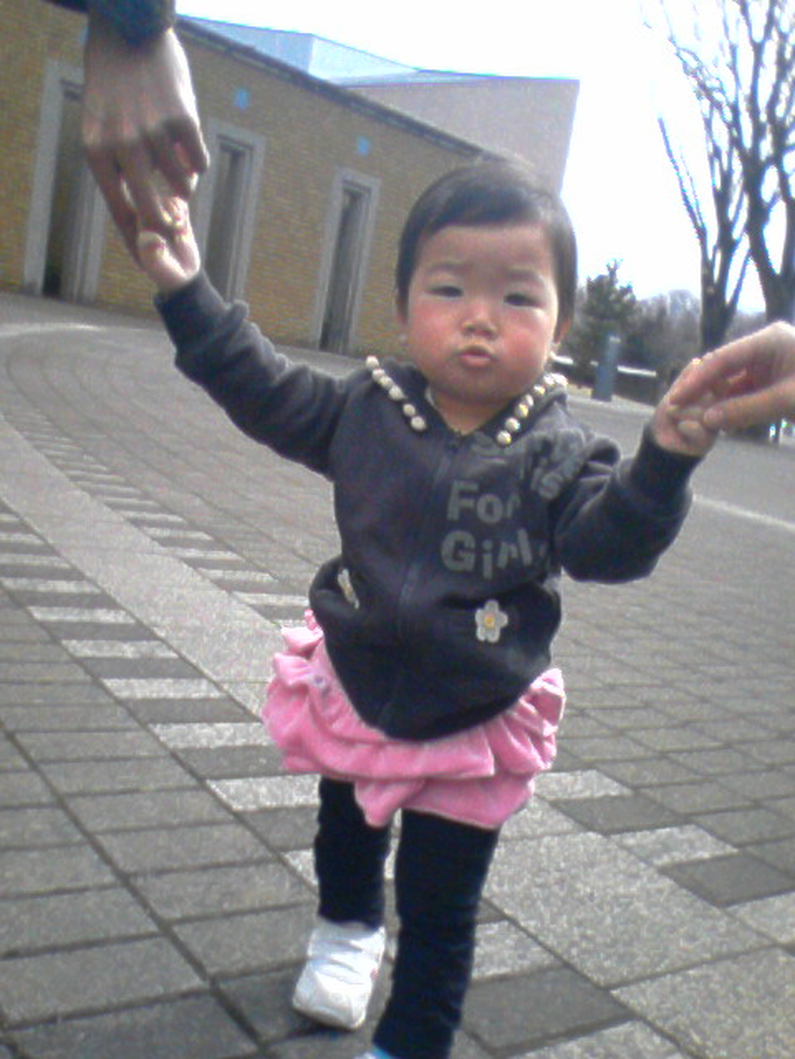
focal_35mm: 29
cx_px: 398
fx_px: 888
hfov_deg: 48.2
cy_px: 530
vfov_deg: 61.7
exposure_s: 1/1000
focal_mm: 1.5
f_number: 2.8
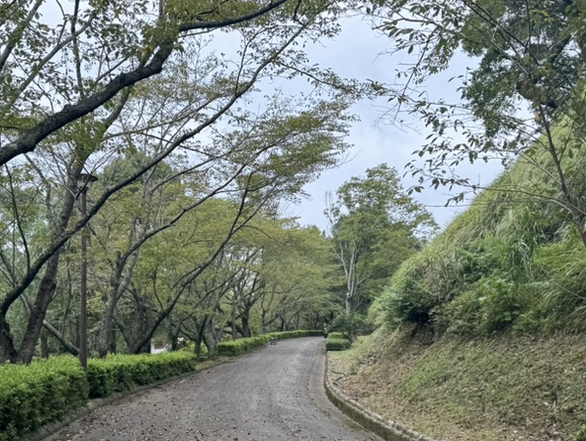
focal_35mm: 41
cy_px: 325
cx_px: 257
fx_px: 694
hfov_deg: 45.7
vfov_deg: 34.5
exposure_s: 1/1172
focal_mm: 6.76
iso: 80
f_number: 1.78
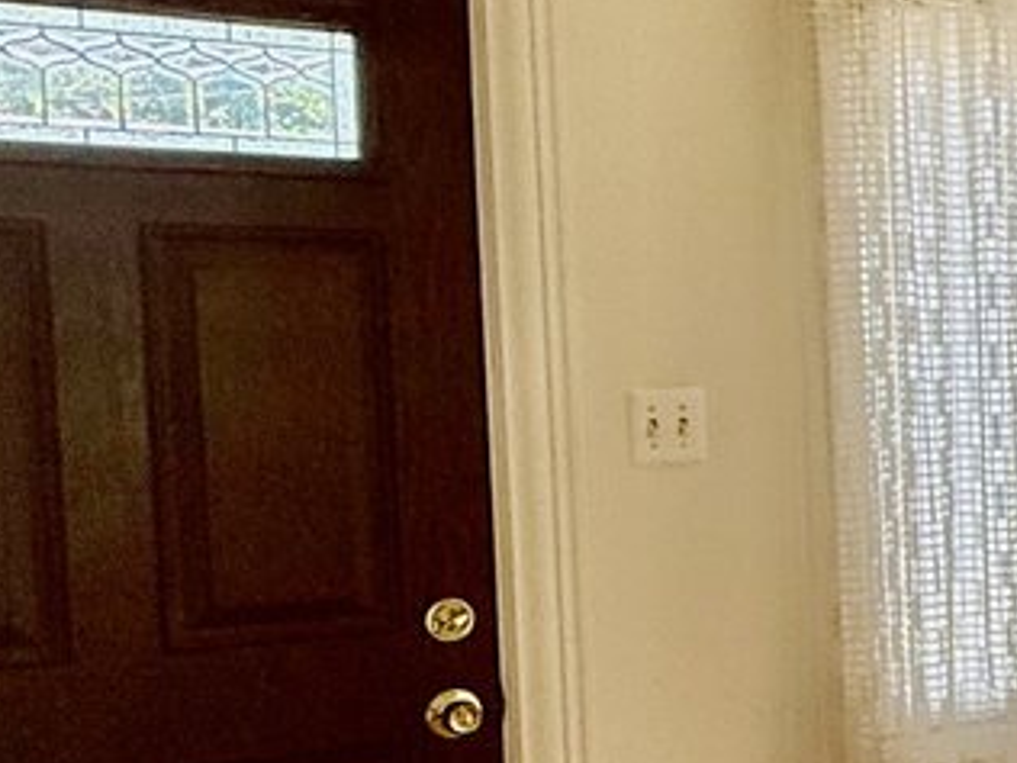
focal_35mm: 67
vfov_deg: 21.9
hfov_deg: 21.8
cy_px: 465
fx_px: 1968
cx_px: 1691
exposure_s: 1/121
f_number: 2.2
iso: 64
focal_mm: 2.22
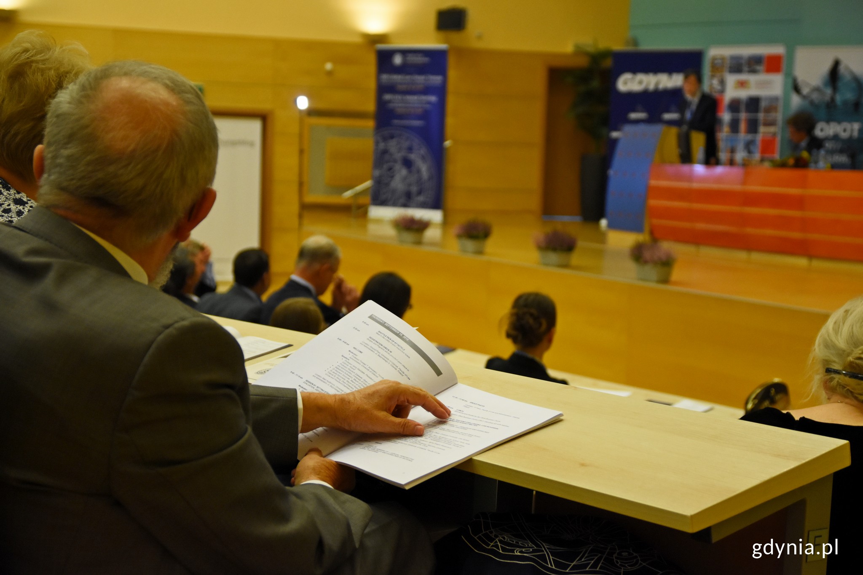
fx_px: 1438
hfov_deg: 33.4
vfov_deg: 22.6
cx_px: 432
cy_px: 288
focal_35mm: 60
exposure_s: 1/100
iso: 1600
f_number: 3.5
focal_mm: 40
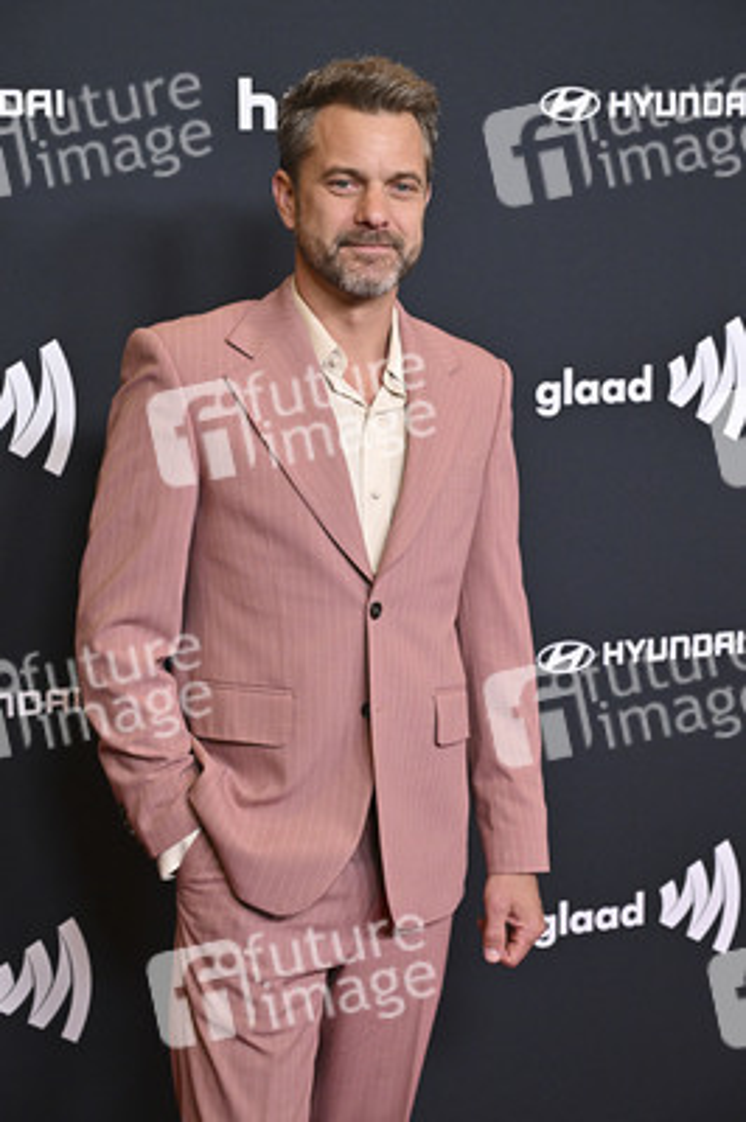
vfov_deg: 31.0
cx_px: 373
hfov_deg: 20.9
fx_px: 2024
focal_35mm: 65
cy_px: 561
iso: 4000
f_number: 5.6
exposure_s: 1/250
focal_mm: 65
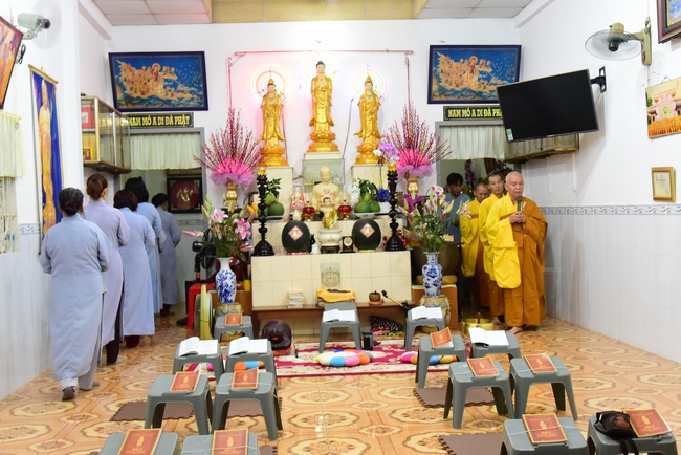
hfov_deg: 48.4
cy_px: 228
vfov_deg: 33.4
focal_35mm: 40
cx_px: 340
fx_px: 757
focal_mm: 40
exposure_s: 1/80
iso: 8000
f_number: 8
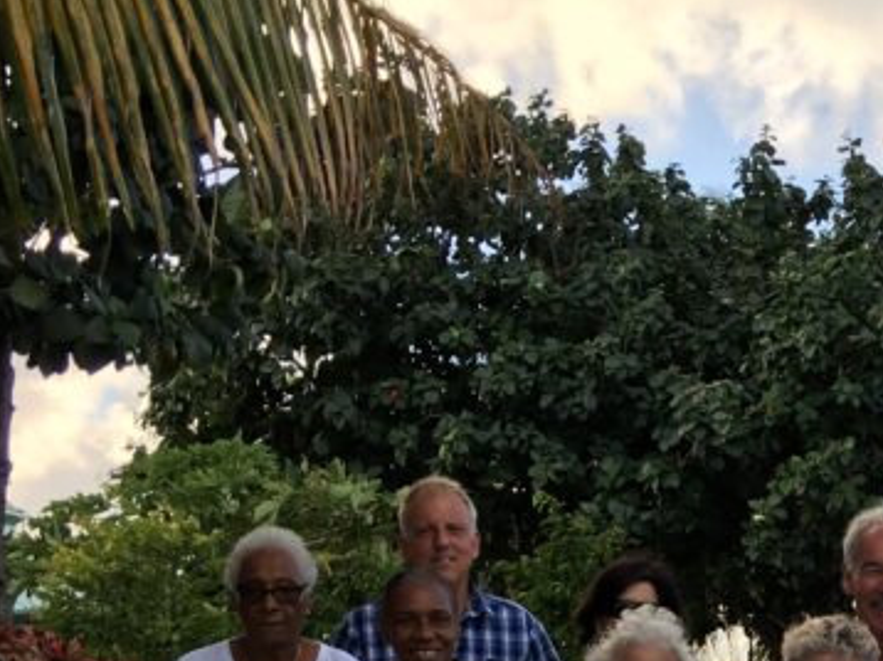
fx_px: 2116
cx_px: 1001
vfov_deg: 17.1
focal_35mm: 83
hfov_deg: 22.1
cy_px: 770
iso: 25
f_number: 2.2
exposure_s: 1/390
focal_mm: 4.15
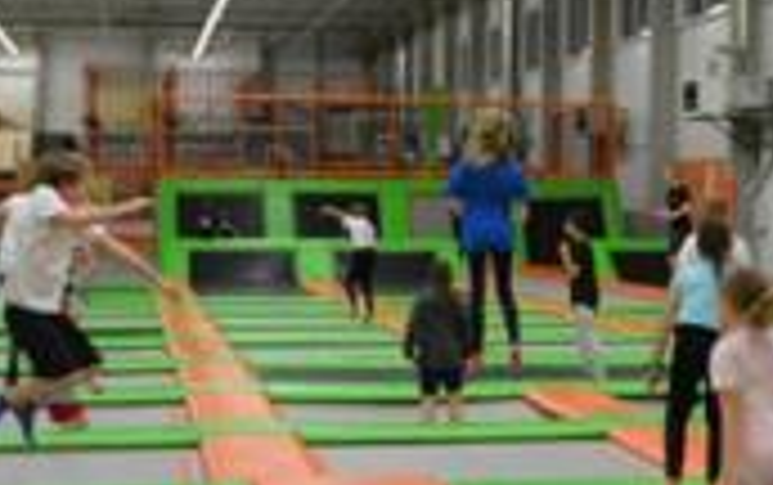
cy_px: 355
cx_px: 494
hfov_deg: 25.7
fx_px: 1688
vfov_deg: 16.3
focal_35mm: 80
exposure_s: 1/100
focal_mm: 18
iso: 1600
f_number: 3.5
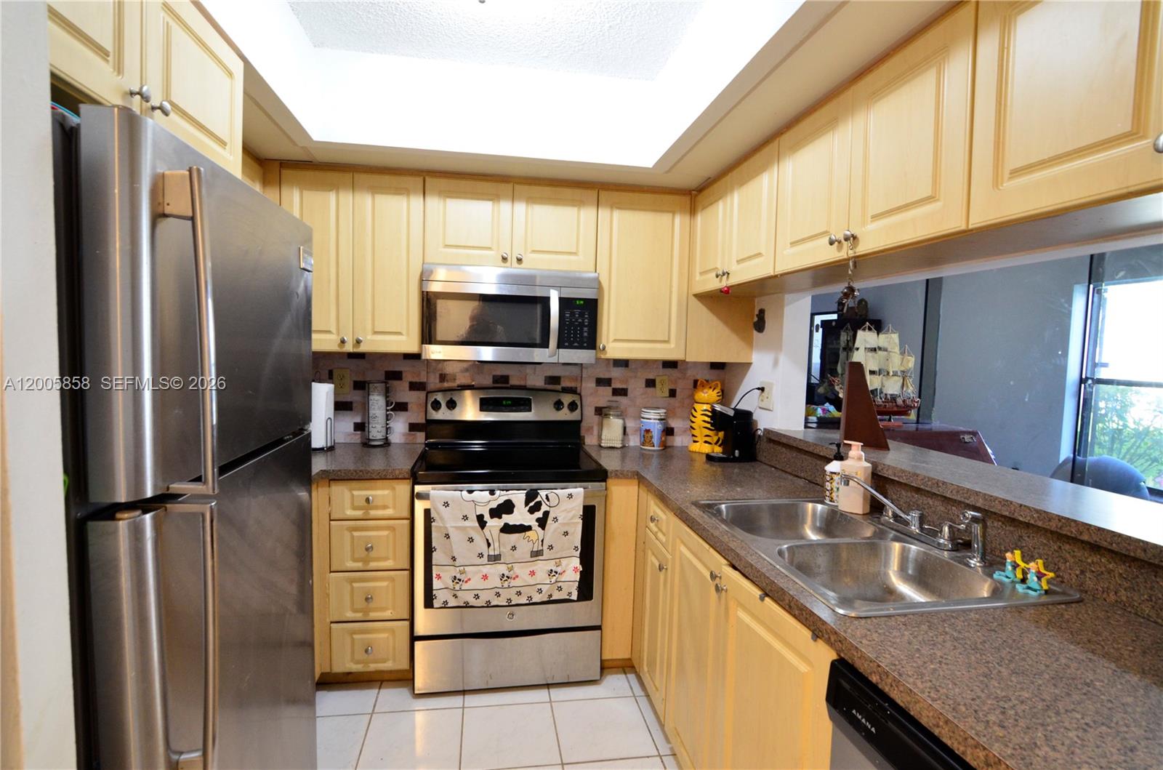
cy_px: 385
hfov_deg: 95.1
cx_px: 582
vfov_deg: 71.8
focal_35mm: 16
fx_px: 532
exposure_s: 1/15
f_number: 8
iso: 1250
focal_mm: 11
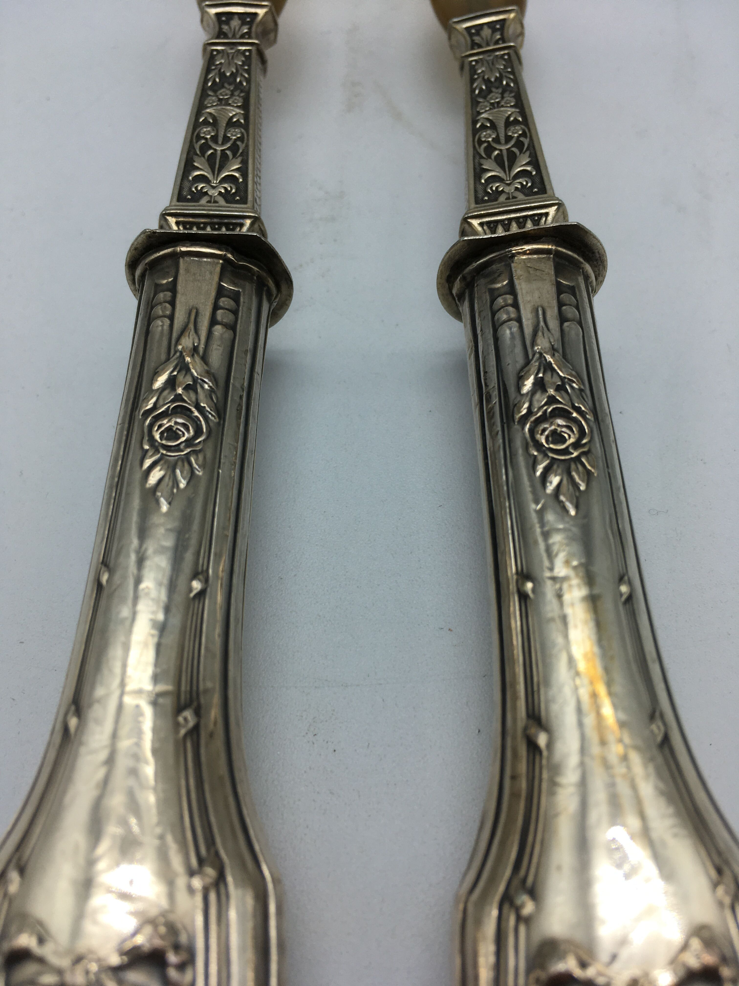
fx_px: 825
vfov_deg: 61.7
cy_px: 493
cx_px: 370
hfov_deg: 48.2
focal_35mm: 29
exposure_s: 1/343
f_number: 2.2
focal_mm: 4.15
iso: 25
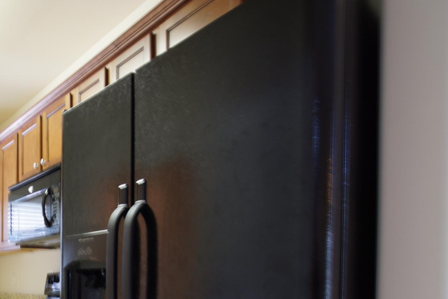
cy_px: 284
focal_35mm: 43
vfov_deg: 29.6
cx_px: 53
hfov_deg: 42.1
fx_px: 535
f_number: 7.1
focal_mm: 15
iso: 80
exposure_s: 1
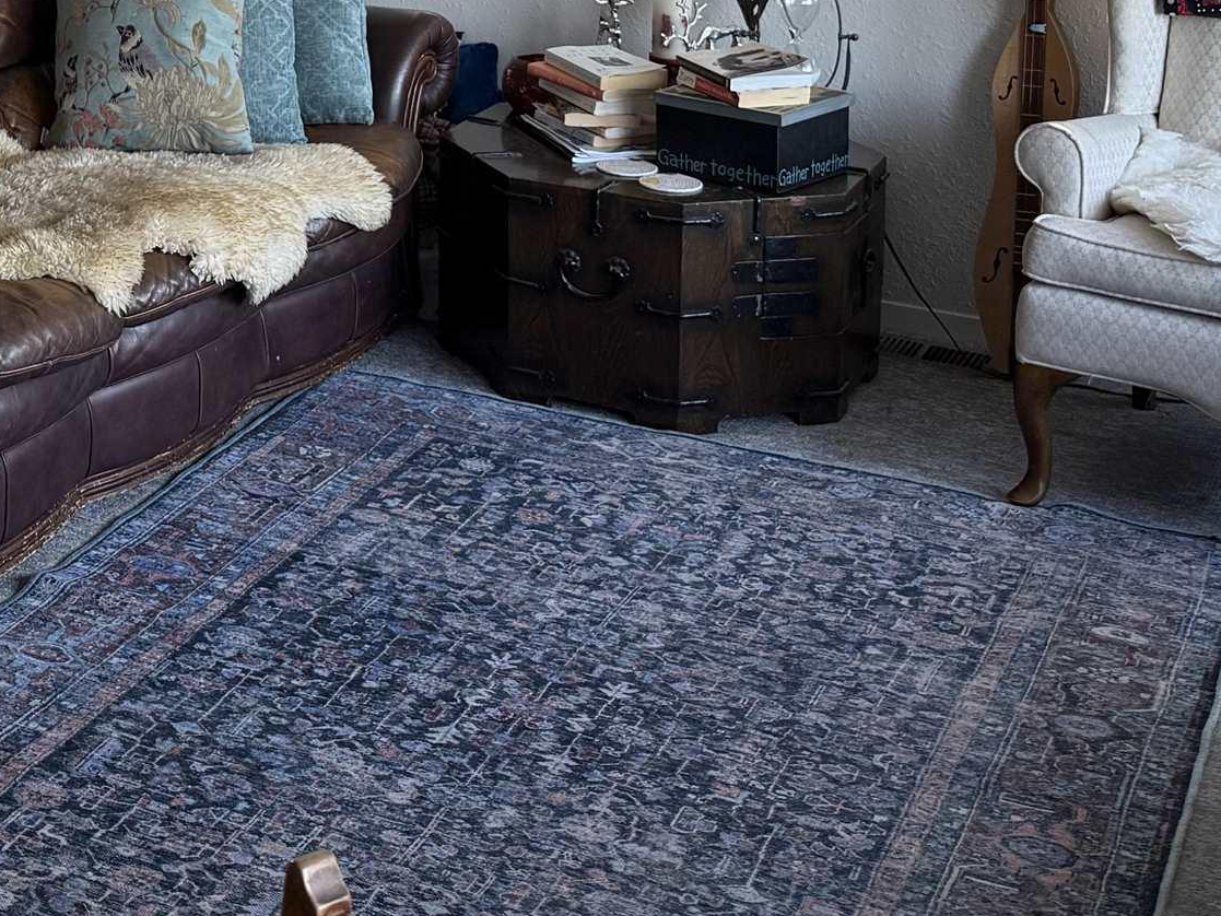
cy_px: -191
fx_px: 2328
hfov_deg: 27.3
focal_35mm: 66
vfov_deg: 20.7
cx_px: -64
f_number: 1.78
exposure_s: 1/121
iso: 200
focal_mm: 6.76
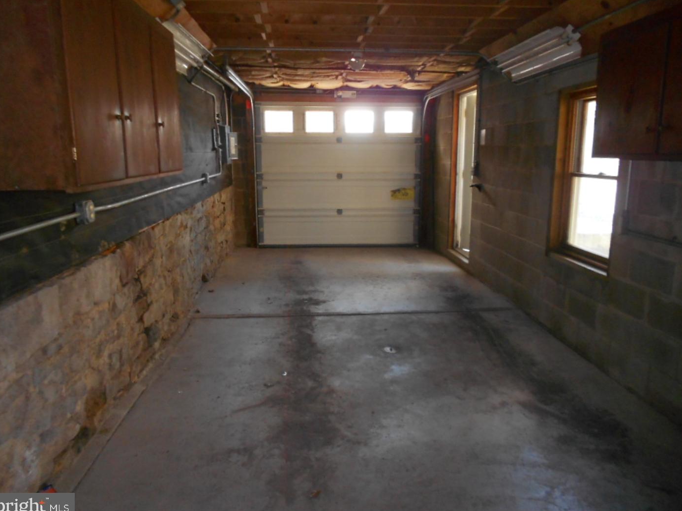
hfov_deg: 65.3
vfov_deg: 51.3
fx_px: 532
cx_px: 343
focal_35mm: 27
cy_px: 256
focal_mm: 4.6
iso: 200
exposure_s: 1/25
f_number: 3.2
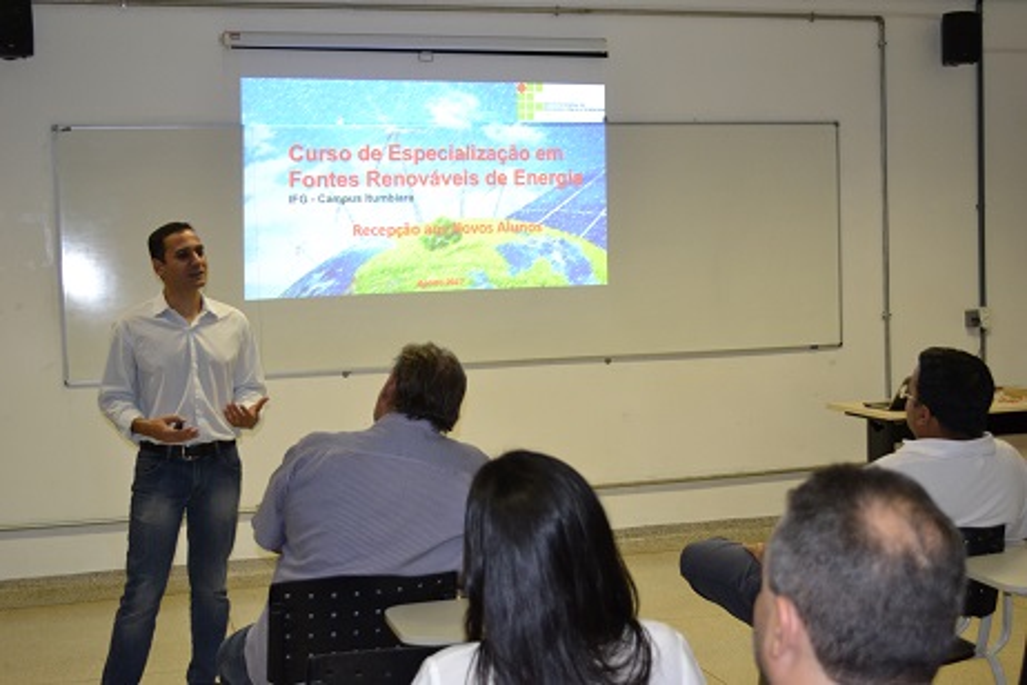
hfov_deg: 38.9
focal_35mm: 51
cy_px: 342
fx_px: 1455
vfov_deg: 26.5
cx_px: 514
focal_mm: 34
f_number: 5
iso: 1600
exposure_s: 1/60
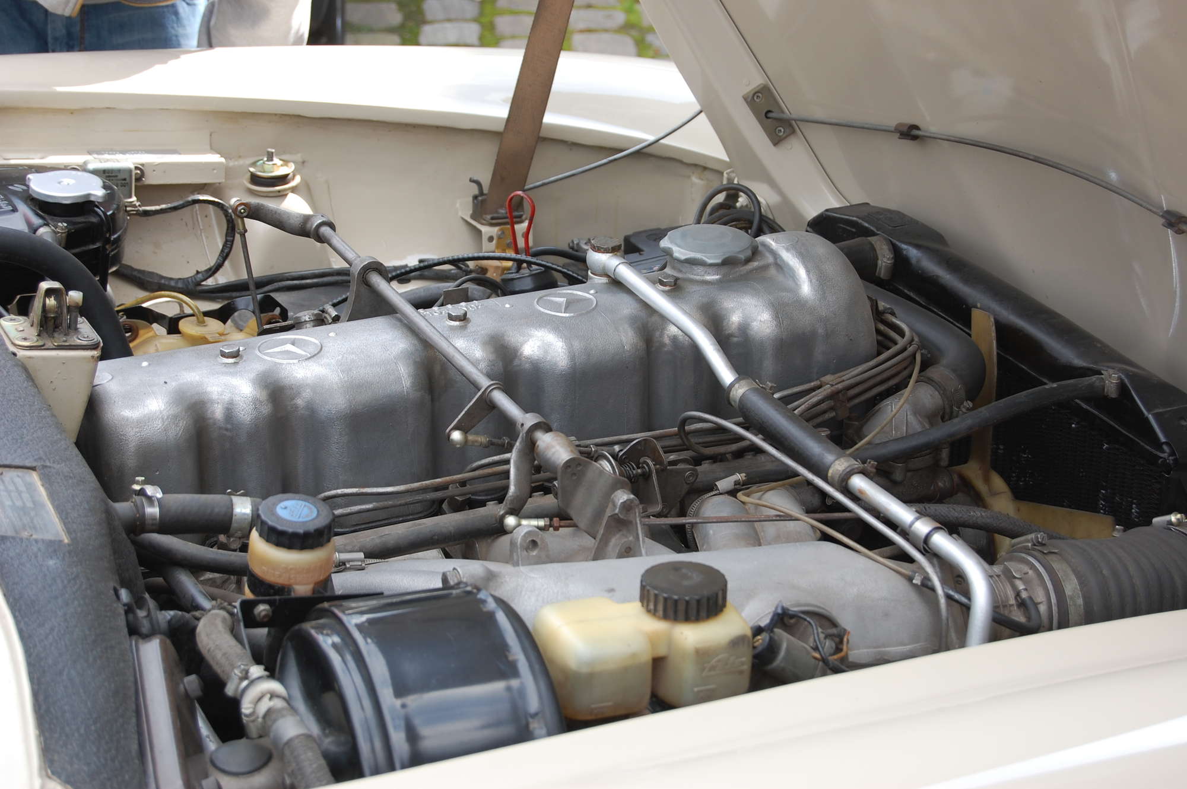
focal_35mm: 72
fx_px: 2372
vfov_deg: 18.9
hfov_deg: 28.1
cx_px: 594
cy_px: 394
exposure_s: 1/160
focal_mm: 48
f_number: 6.3
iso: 200
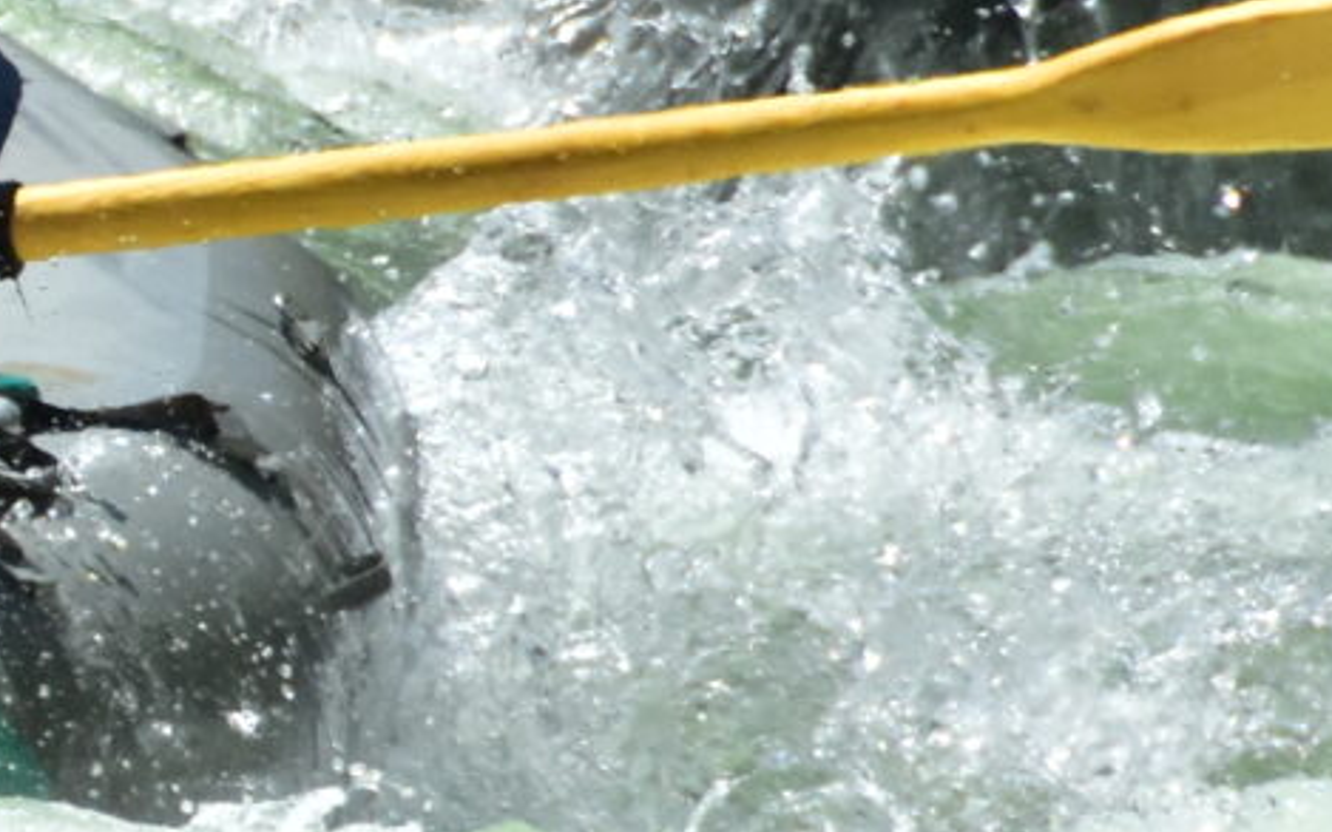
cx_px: -1588
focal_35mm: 1669
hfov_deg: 1.3
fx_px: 60580
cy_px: -237
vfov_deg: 0.8
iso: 640
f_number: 8
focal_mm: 200
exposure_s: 1/1000
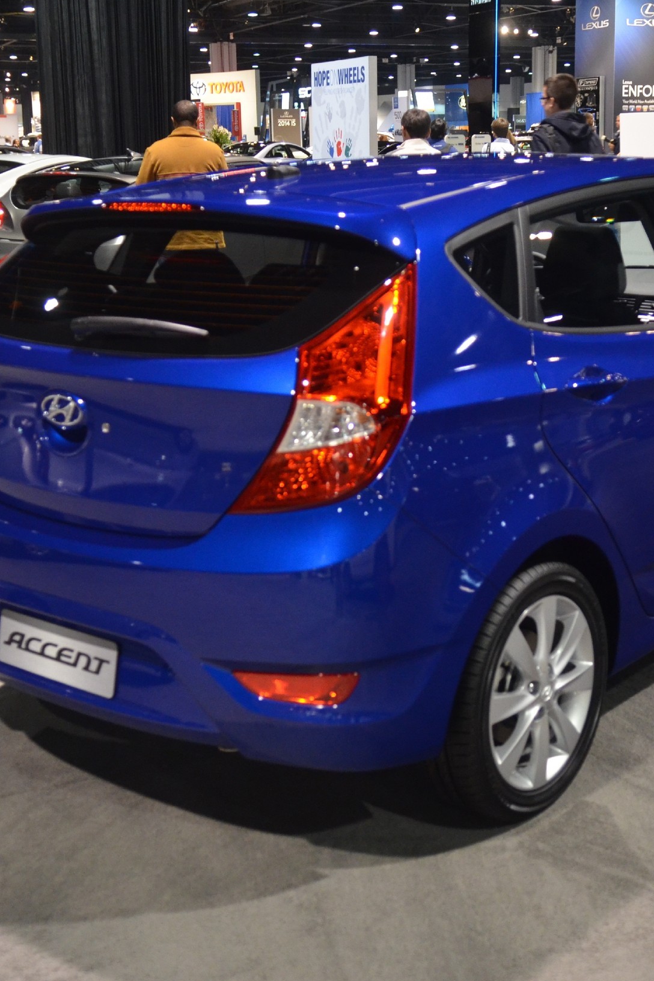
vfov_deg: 37.7
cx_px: 396
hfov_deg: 25.6
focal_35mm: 53
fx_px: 1437
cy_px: 486
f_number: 2.8
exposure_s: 1/30
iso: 1600
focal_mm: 23
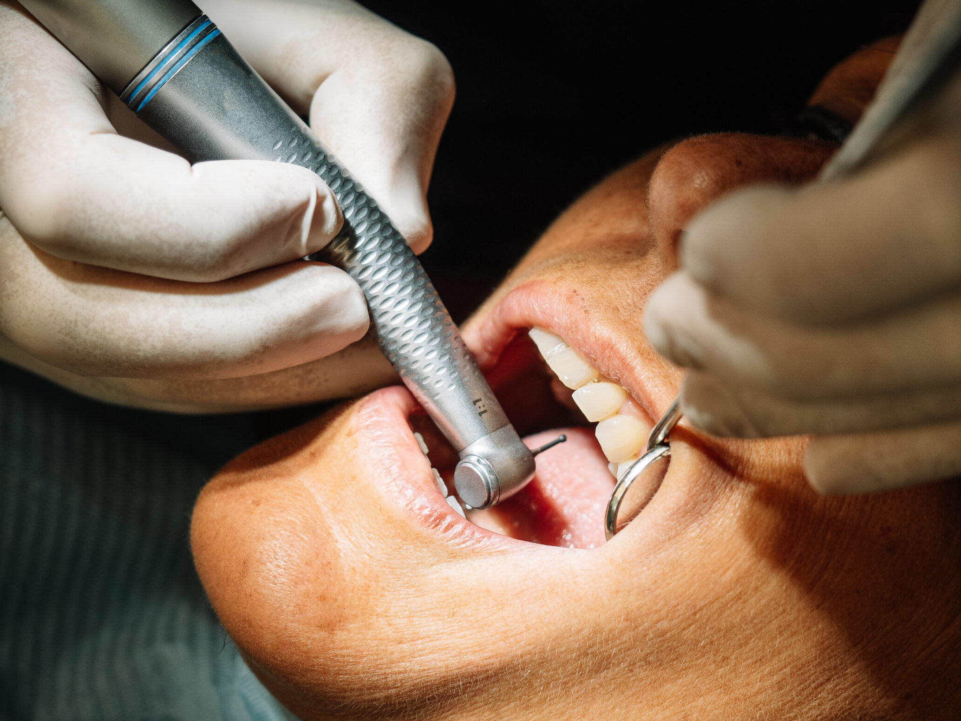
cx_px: 588
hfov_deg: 19.8
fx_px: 2749
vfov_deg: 14.9
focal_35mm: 99
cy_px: 413
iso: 200
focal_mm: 40
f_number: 2.8
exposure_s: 1/800
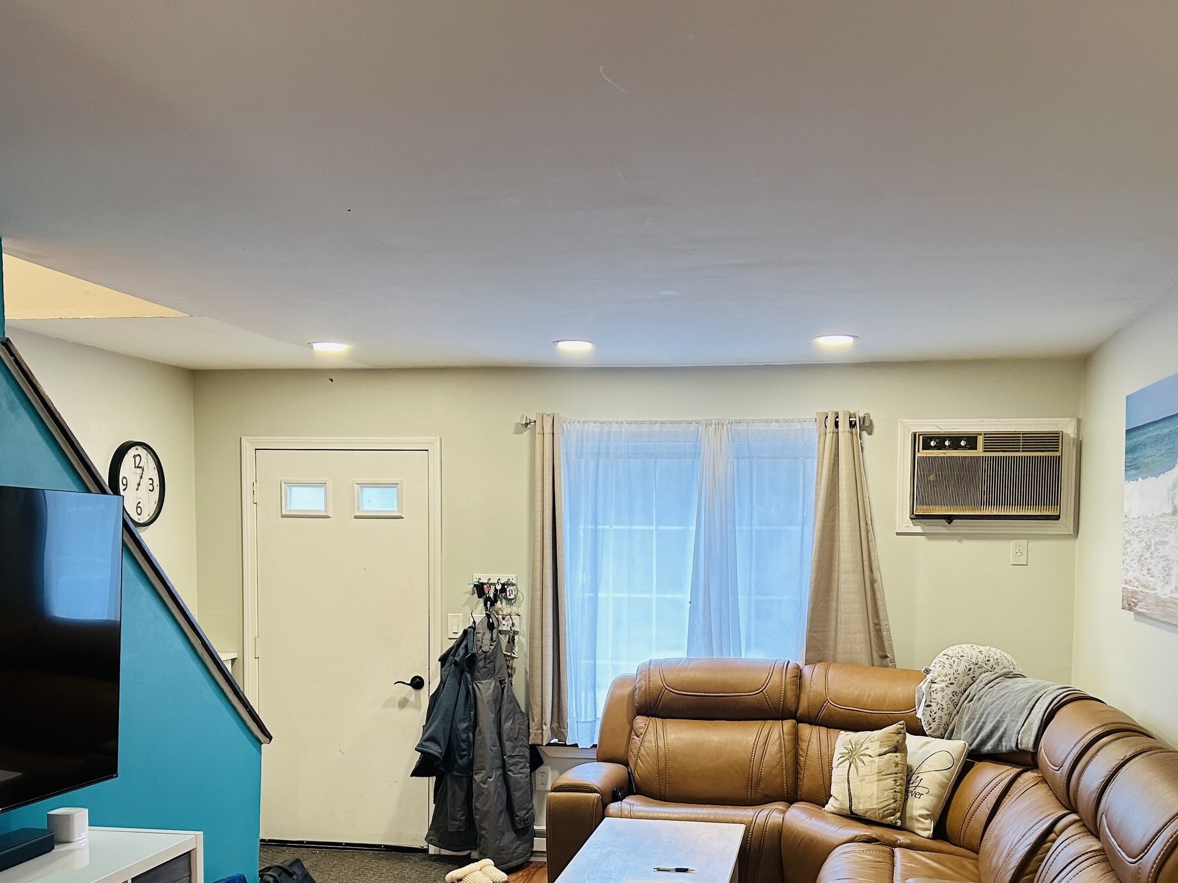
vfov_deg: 38.0
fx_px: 1259
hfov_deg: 50.1
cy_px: 628
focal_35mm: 37
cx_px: 648
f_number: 1.5
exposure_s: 1/60
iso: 125
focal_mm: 5.7
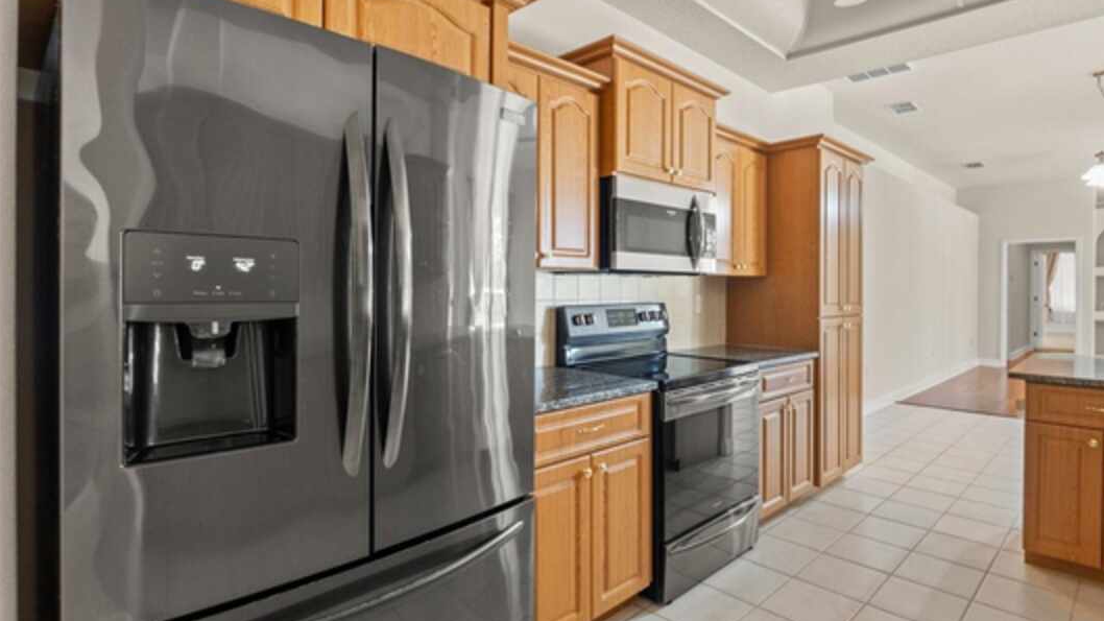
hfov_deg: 86.3
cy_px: 303
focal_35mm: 20
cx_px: 625
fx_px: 584
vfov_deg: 56.0
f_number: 7.1
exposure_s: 1
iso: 400
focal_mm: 10.5
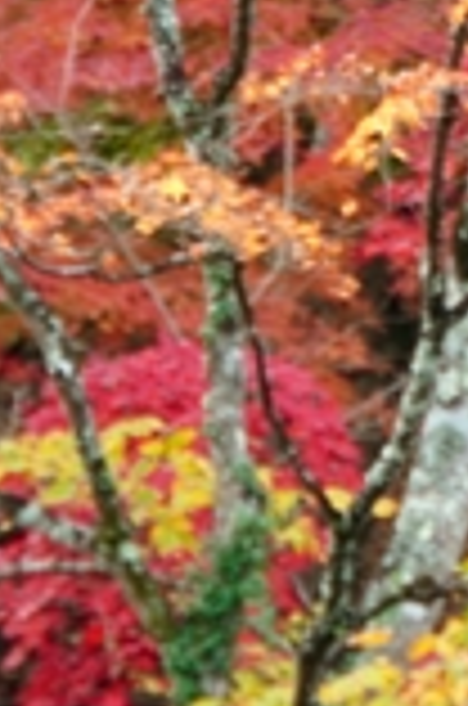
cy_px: 40
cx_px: 754
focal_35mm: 559
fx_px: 10944
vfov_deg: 3.7
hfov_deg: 2.4
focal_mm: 72.9
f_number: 5.6
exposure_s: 1/40
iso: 100
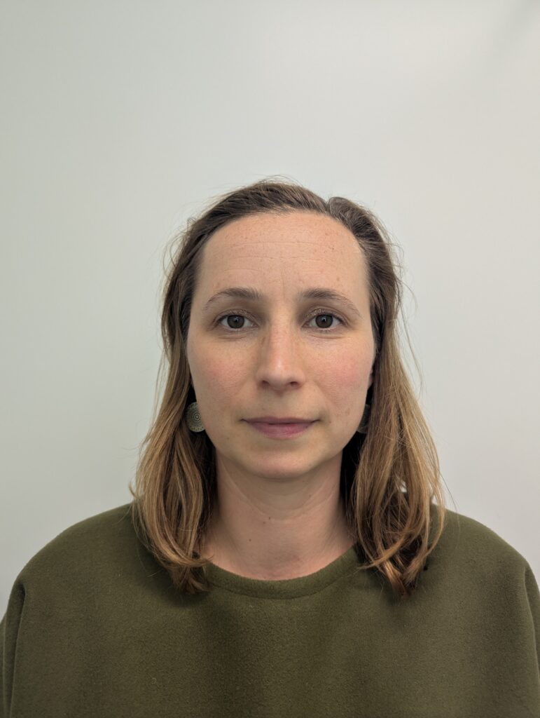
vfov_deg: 71.5
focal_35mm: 24
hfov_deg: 56.9
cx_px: 270
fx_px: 498
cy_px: 359
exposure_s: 1/33.3
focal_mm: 6.81
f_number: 1.85
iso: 47
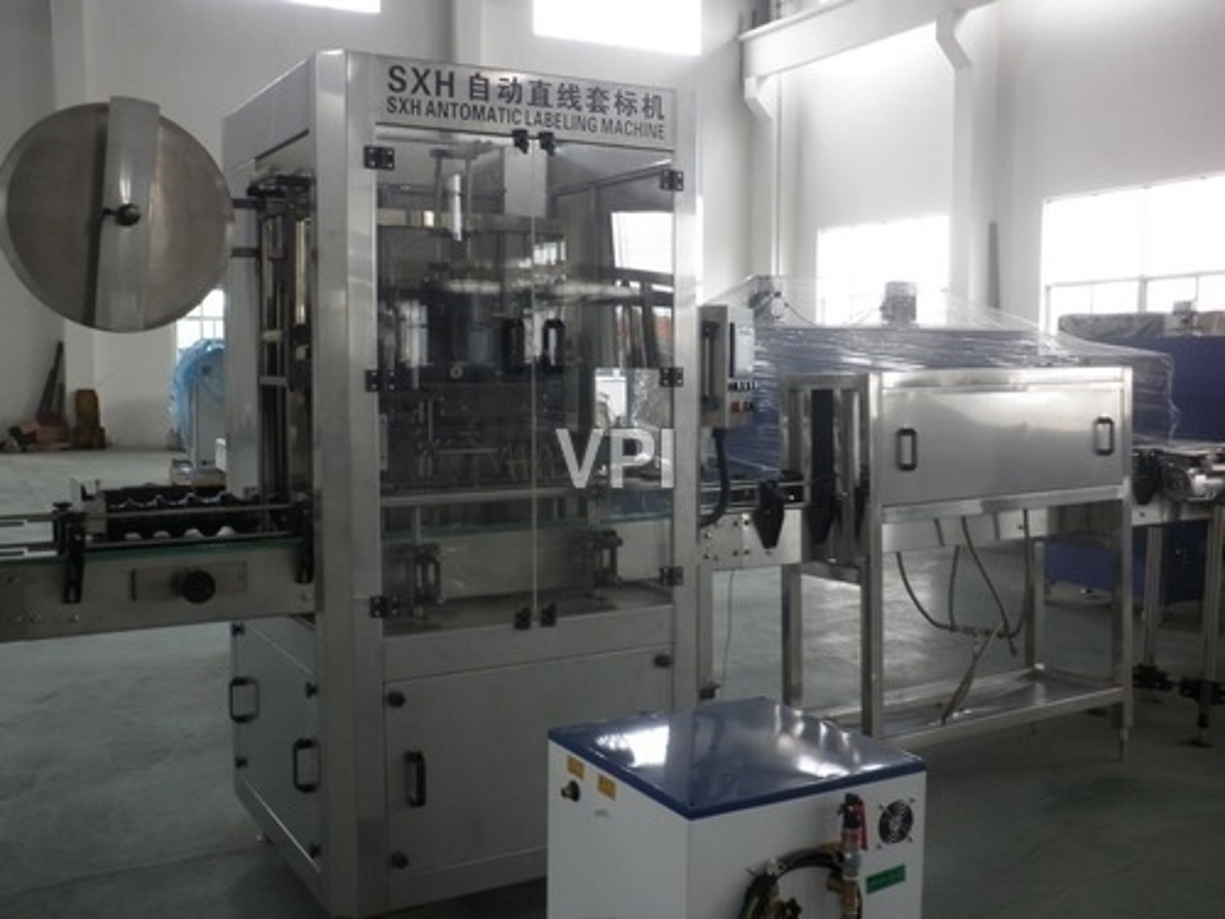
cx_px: 612
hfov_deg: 51.4
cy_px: 460
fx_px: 1274
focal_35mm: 36
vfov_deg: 39.7
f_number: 3.5
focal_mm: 6.3
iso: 160
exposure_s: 1/13
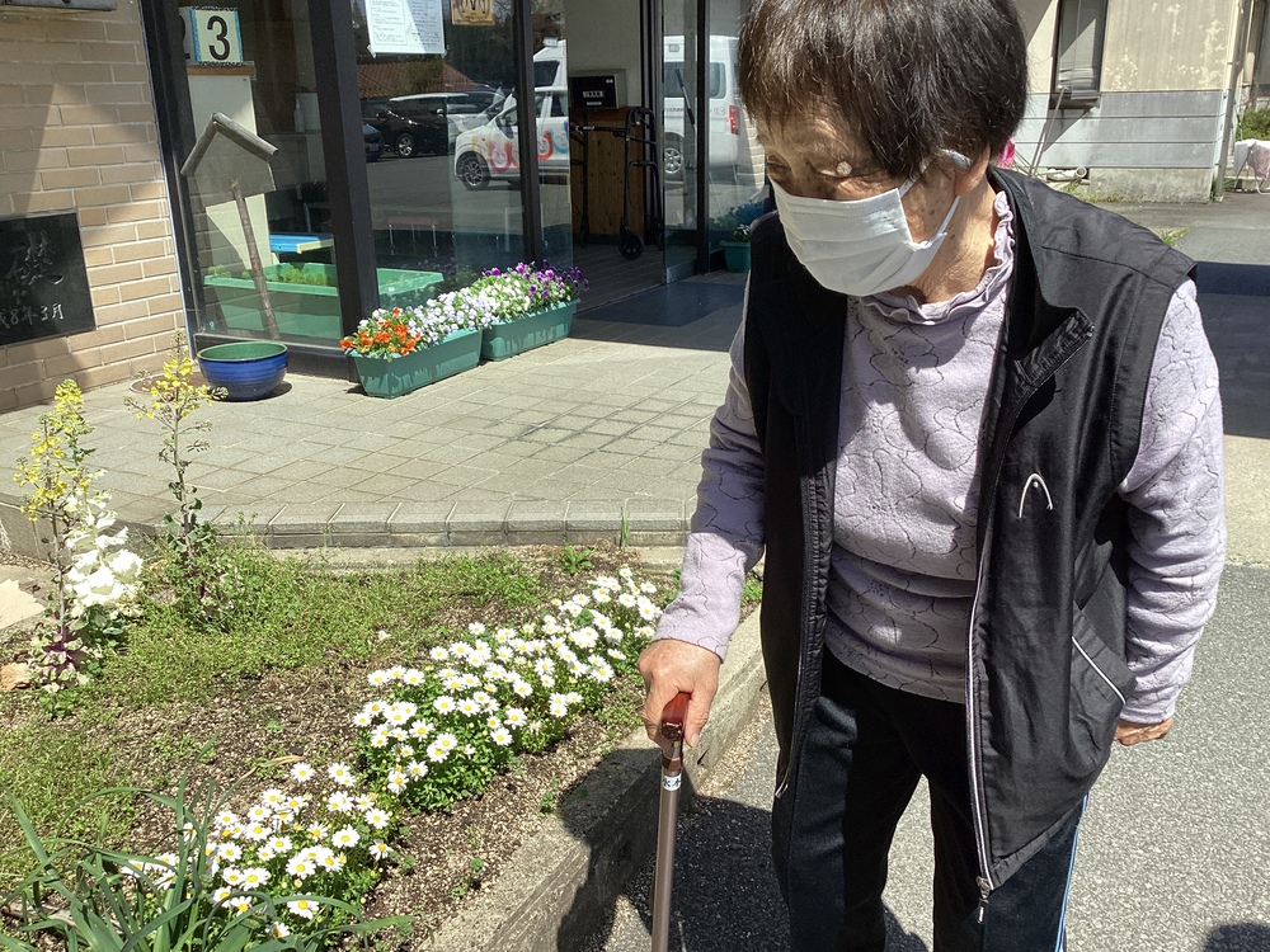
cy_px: 476
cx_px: 635
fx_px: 1137
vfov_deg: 45.4
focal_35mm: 31
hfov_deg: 58.4
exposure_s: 1/1116
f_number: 2.4
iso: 25
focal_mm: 3.3
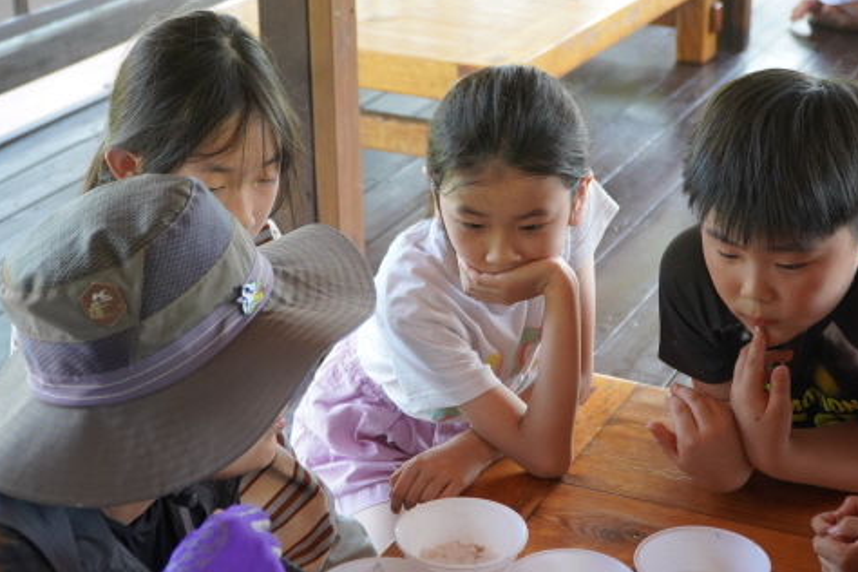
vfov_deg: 21.7
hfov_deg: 32.0
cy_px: 340
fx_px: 1493
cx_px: 496
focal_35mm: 63
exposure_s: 1/160
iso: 800
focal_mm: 33
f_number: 4
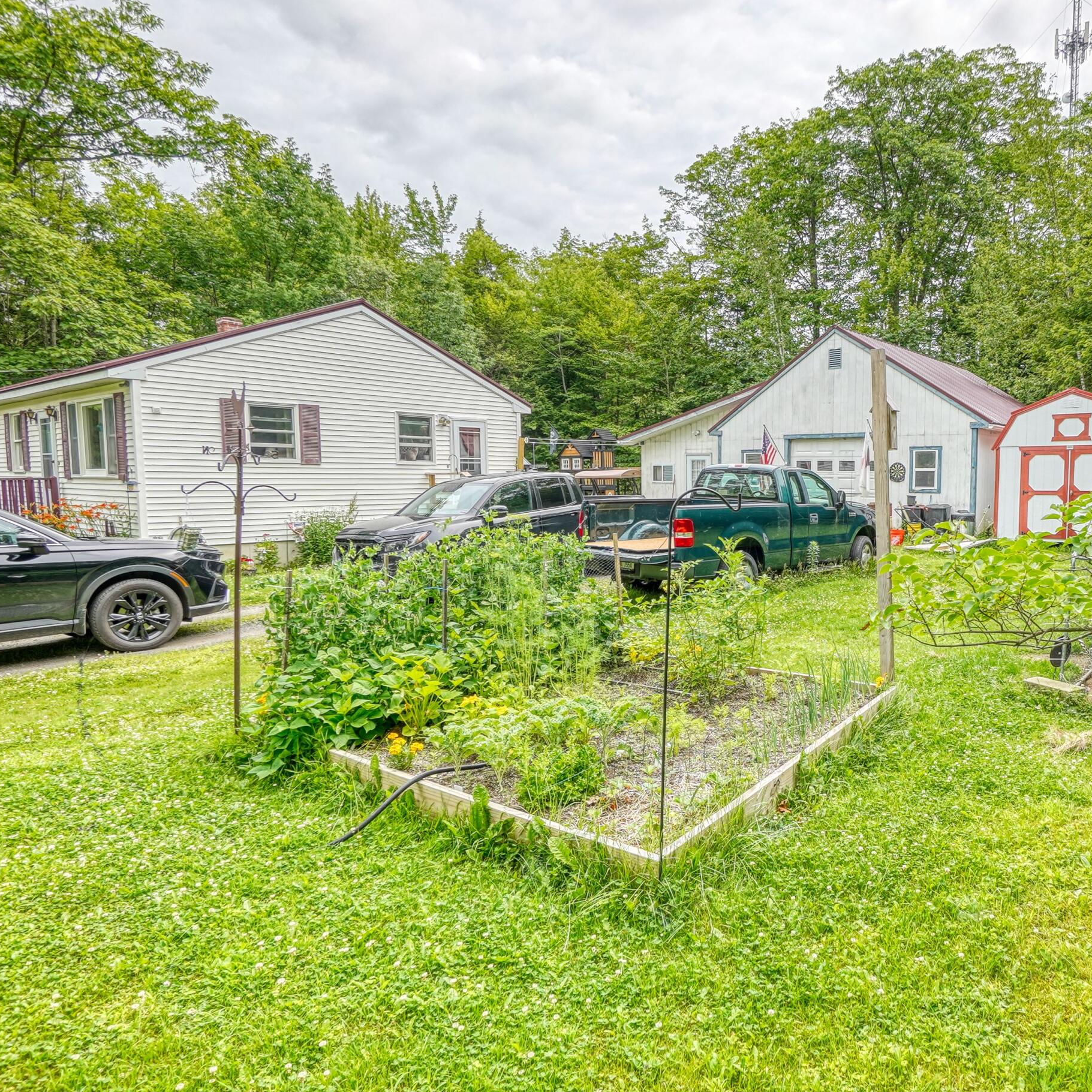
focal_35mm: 21
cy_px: 550
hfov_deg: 69.3
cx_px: 760
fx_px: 749
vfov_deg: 72.1
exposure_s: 1/160
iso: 100
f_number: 5.6
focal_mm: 10
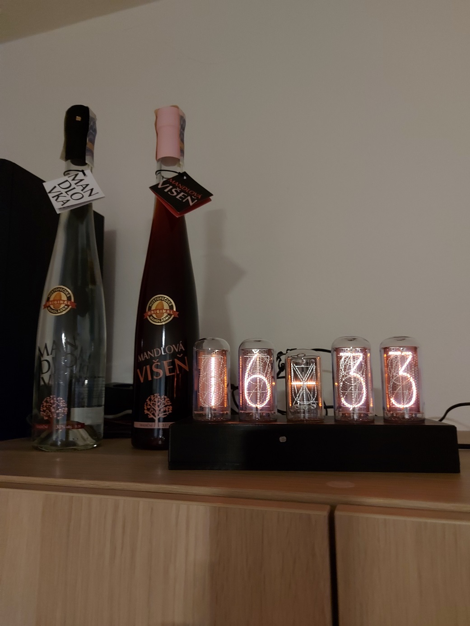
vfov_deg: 71.6
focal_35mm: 24
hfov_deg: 56.8
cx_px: 235
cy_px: 313
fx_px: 434
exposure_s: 1/20
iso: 800
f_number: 1.8
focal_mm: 5.23
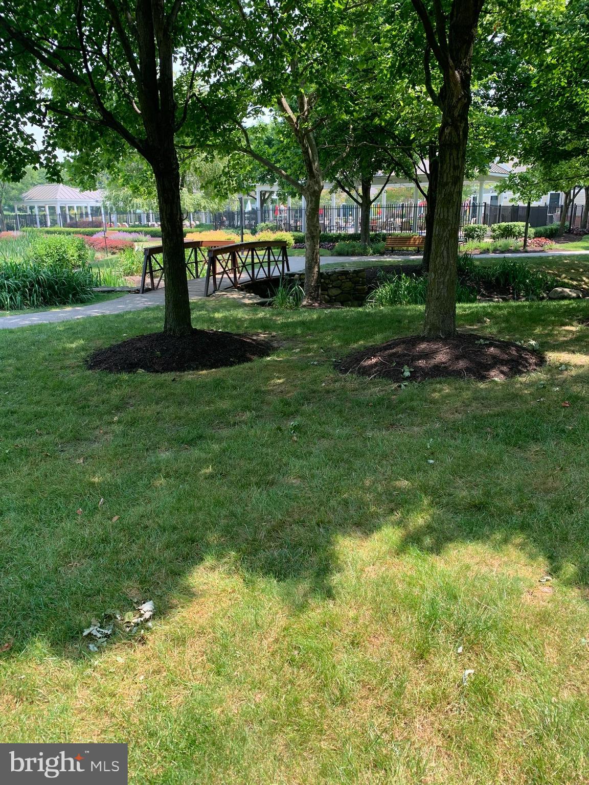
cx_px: 294
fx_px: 590
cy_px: 392
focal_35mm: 26
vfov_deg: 67.3
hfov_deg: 53.1
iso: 25
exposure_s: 1/292
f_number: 1.8
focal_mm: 4.25
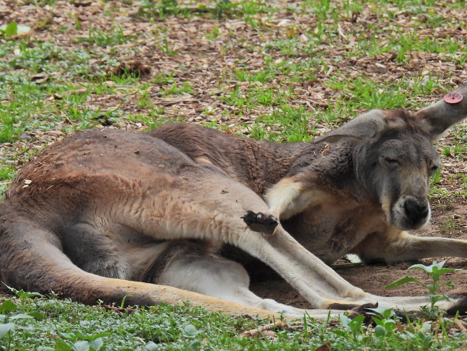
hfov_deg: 2.0
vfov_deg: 1.5
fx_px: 13317
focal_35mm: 987
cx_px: 195
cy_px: 181
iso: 280
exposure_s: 1/500
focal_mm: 143
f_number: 5.6
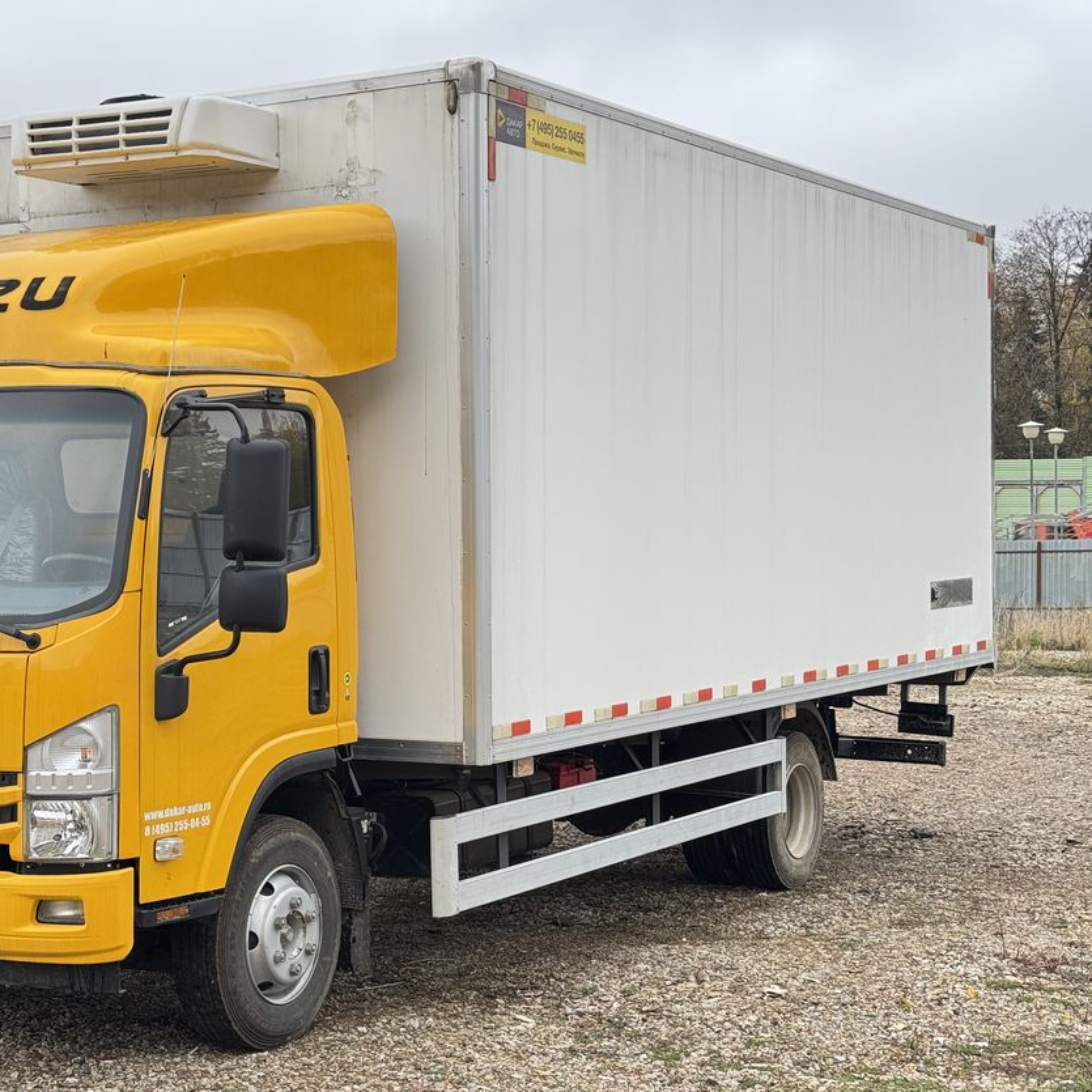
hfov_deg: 26.2
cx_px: 294
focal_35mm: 65
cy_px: 568
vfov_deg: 26.5
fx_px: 2320
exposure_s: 1/145
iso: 64
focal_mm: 6.76
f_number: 1.78
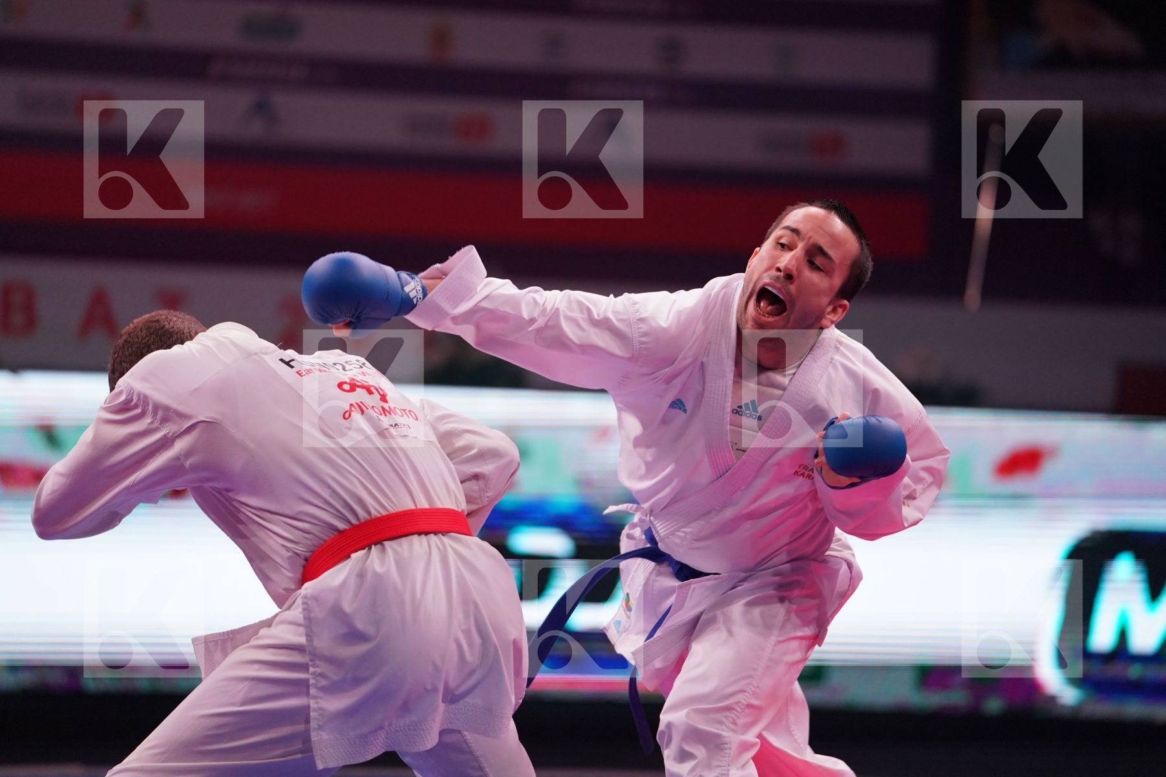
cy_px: 388
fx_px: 6218
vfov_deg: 7.2
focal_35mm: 192
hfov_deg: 10.7
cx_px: 583
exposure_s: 1/1000
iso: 3200
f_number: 2.8
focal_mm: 192
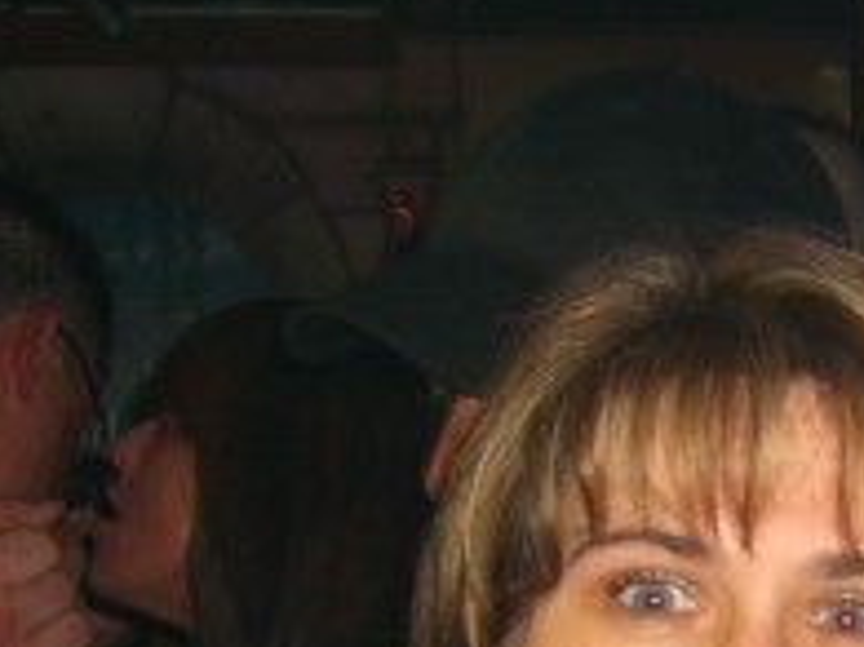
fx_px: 2918
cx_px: 966
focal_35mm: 117
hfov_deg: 16.3
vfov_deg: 12.3
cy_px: 824
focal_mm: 7.9
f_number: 2.8
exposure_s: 1/60
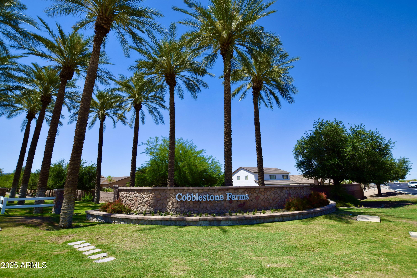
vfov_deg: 77.3
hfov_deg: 100.4
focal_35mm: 15
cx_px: 208
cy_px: 139
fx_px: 174
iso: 200
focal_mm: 10
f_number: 10
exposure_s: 1/400
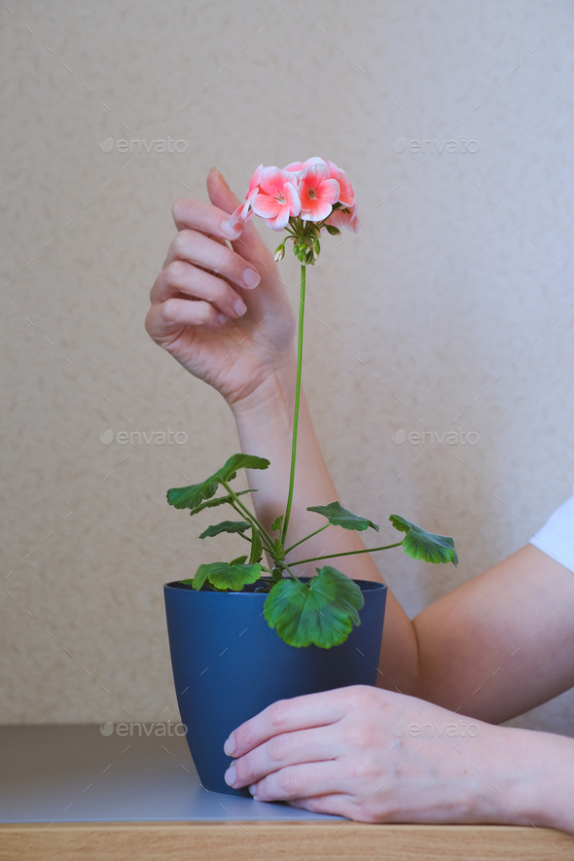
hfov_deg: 16.3
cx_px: 287
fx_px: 2009
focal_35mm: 84
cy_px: 430
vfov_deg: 24.2
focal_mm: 56
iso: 400
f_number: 2.8
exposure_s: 1/27
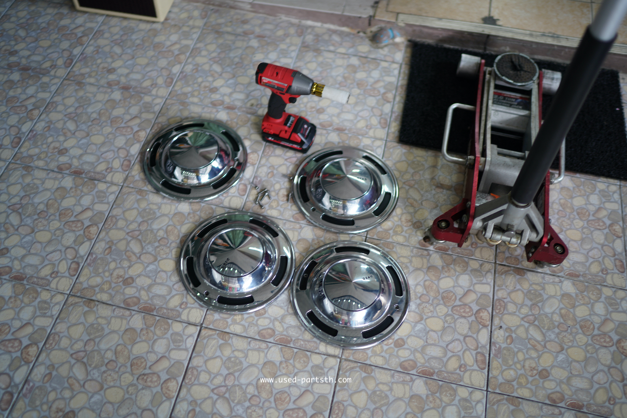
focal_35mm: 35
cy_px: 209
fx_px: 610
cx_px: 314
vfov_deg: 37.9
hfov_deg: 54.4
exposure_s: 1/60
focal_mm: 35
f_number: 1.4
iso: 100
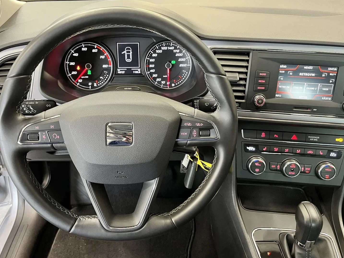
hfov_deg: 61.6
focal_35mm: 29
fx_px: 288
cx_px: 165
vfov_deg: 48.2
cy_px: 127
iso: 500
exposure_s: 1/35
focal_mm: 5.1
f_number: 1.6
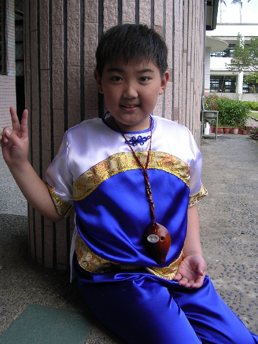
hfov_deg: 37.7
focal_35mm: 38
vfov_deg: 49.0
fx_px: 378
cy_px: 172
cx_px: 129
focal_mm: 5.8
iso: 100
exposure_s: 1/215
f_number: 2.8
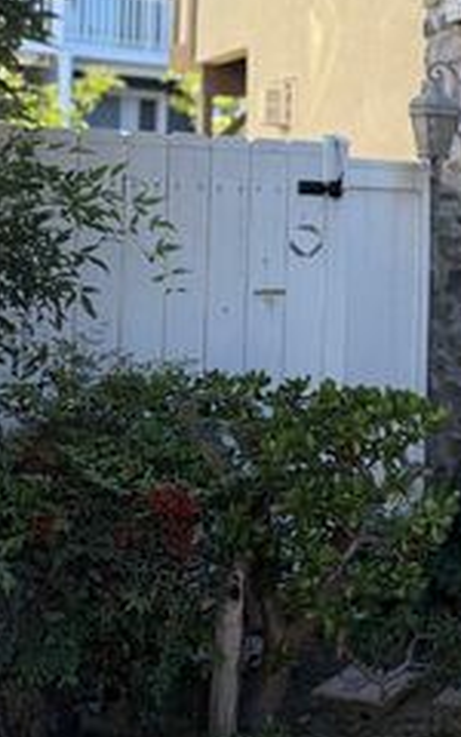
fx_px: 1065
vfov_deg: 37.5
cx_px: 685
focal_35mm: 53
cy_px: 207
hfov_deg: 20.9
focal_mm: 6.76
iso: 80
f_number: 1.78
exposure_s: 1/488
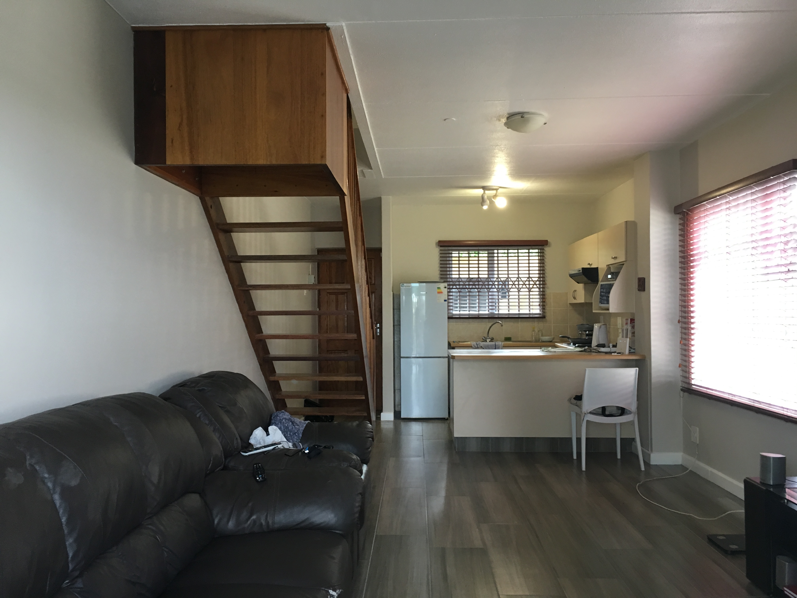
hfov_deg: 61.7
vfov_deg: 48.2
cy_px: 299
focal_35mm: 29
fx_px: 668
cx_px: 398
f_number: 2.2
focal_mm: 4.15
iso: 125
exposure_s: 1/33
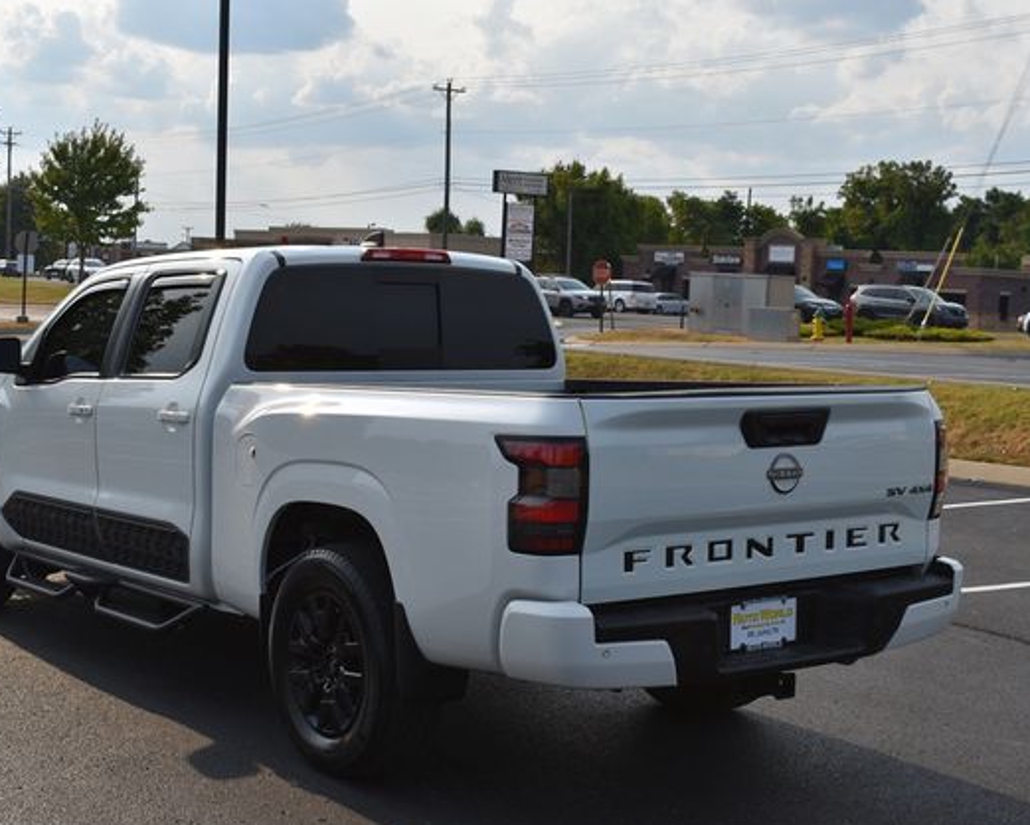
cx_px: 510
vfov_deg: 28.3
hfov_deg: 35.0
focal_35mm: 54
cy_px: 418
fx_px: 1634
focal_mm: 31
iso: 100
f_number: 9
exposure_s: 1/320
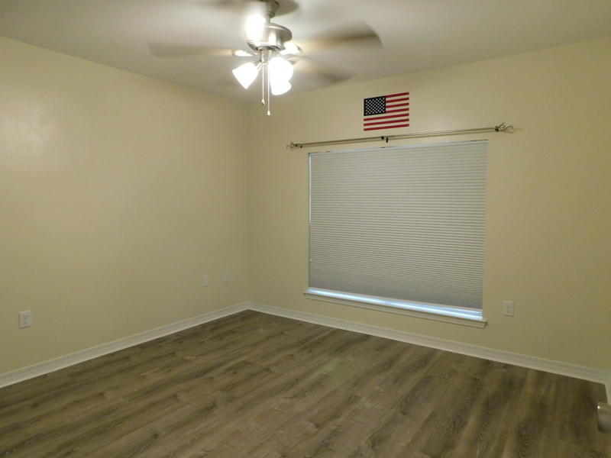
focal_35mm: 23
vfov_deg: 58.9
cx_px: 306
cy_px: 229
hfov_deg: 73.9
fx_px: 406
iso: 400
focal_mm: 4
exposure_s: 1/30
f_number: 3
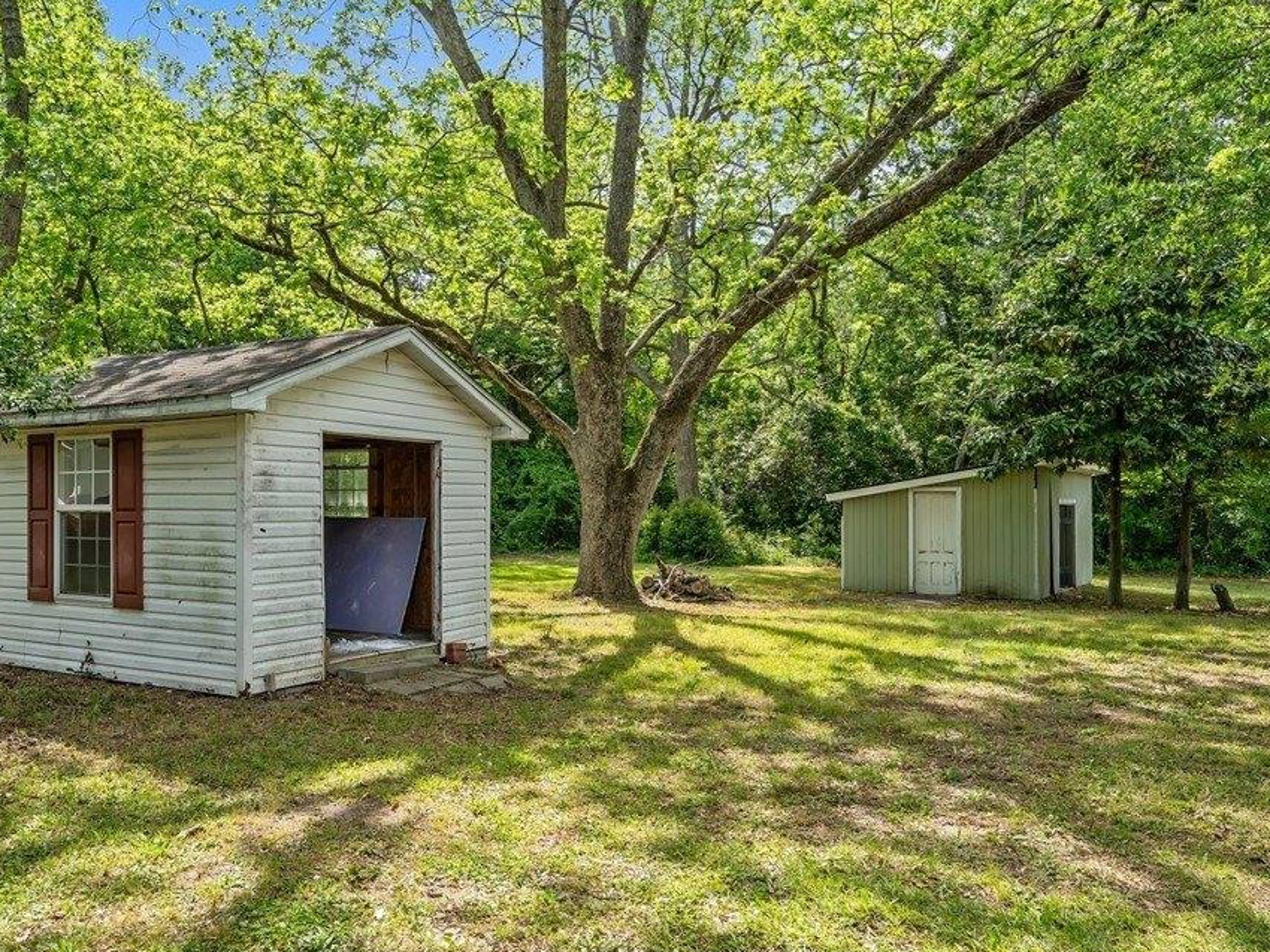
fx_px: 991
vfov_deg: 51.3
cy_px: 504
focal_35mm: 27
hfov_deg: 65.1
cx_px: 559
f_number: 8
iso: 500
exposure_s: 1/320
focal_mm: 22
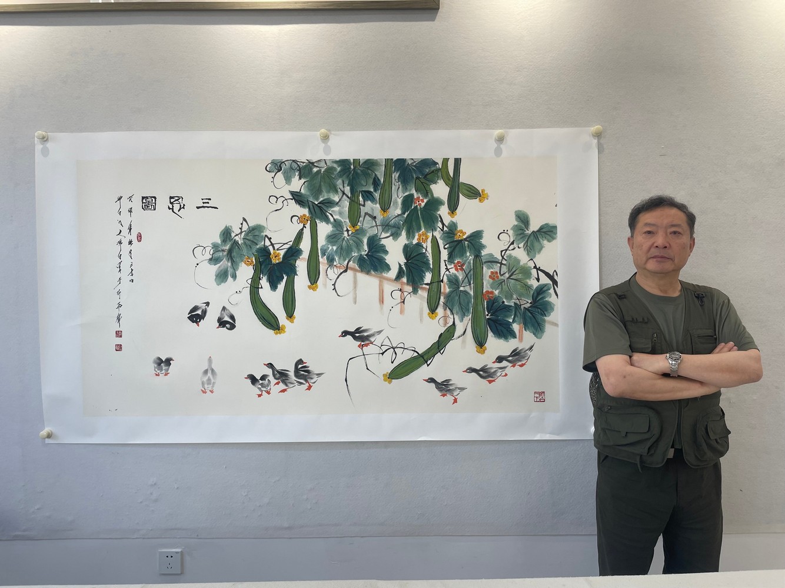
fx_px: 590
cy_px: 294
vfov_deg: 53.0
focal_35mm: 26
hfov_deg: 67.3
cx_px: 392
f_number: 1.6
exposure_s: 1/107
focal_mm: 4.2
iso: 32
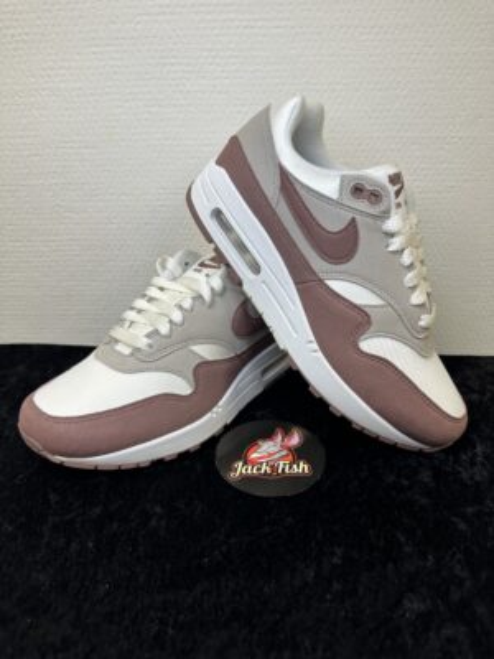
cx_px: 247
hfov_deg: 56.8
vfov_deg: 71.6
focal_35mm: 24
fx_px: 457
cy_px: 330
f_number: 1.78
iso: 64
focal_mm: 6.86
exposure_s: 1/100
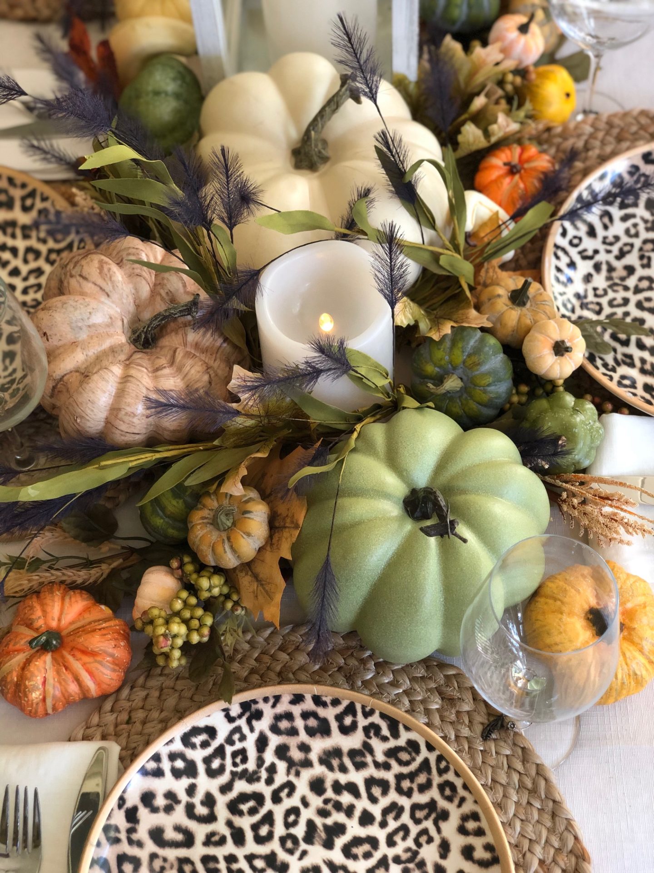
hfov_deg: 28.0
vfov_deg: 36.8
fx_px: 1310
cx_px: 327
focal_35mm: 52
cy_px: 436
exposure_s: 1/40
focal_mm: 6
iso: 80
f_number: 2.4
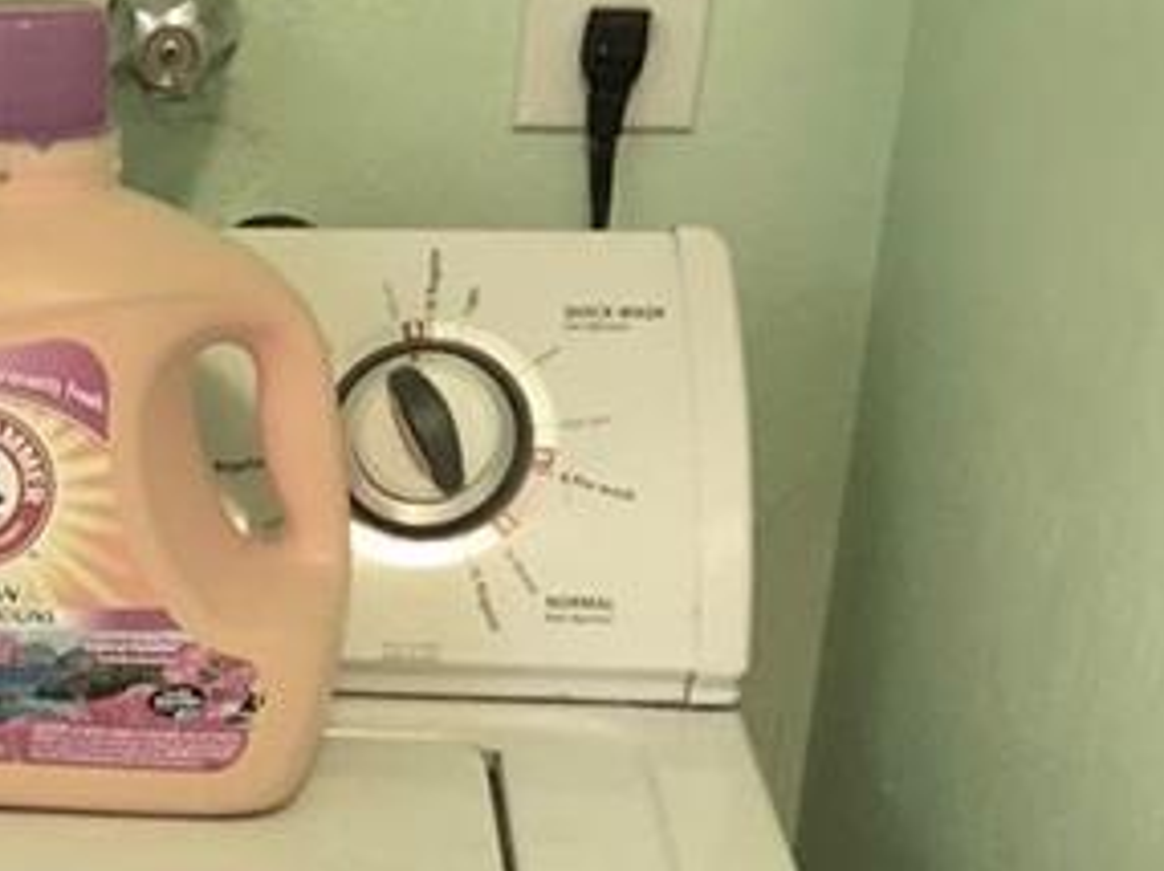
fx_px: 3494
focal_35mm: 104
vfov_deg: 13.7
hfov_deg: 17.7
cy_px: 1136
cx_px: -366
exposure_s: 1/30
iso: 100
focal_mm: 4.15
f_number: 2.2
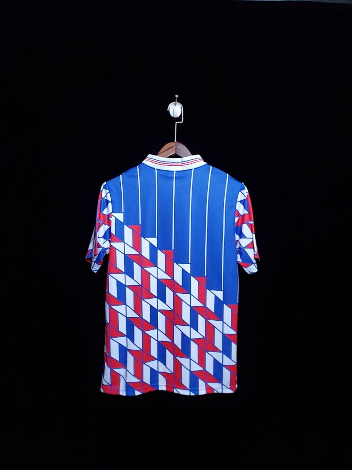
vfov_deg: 67.3
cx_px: 176
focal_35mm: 26
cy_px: 235
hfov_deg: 53.1
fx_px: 353
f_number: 1.5
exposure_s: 1/90
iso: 400
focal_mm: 4.3
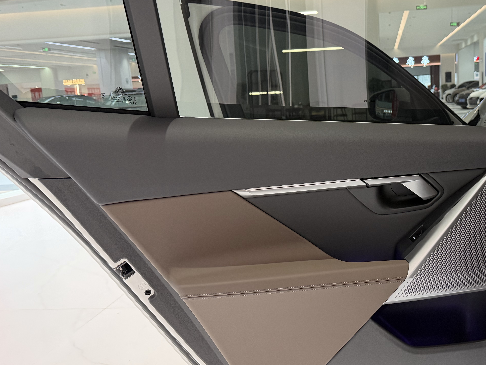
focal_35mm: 36
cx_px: 350
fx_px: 505
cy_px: 175
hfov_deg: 49.8
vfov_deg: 39.6
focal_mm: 6.76
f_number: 1.78
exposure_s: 1/50
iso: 320
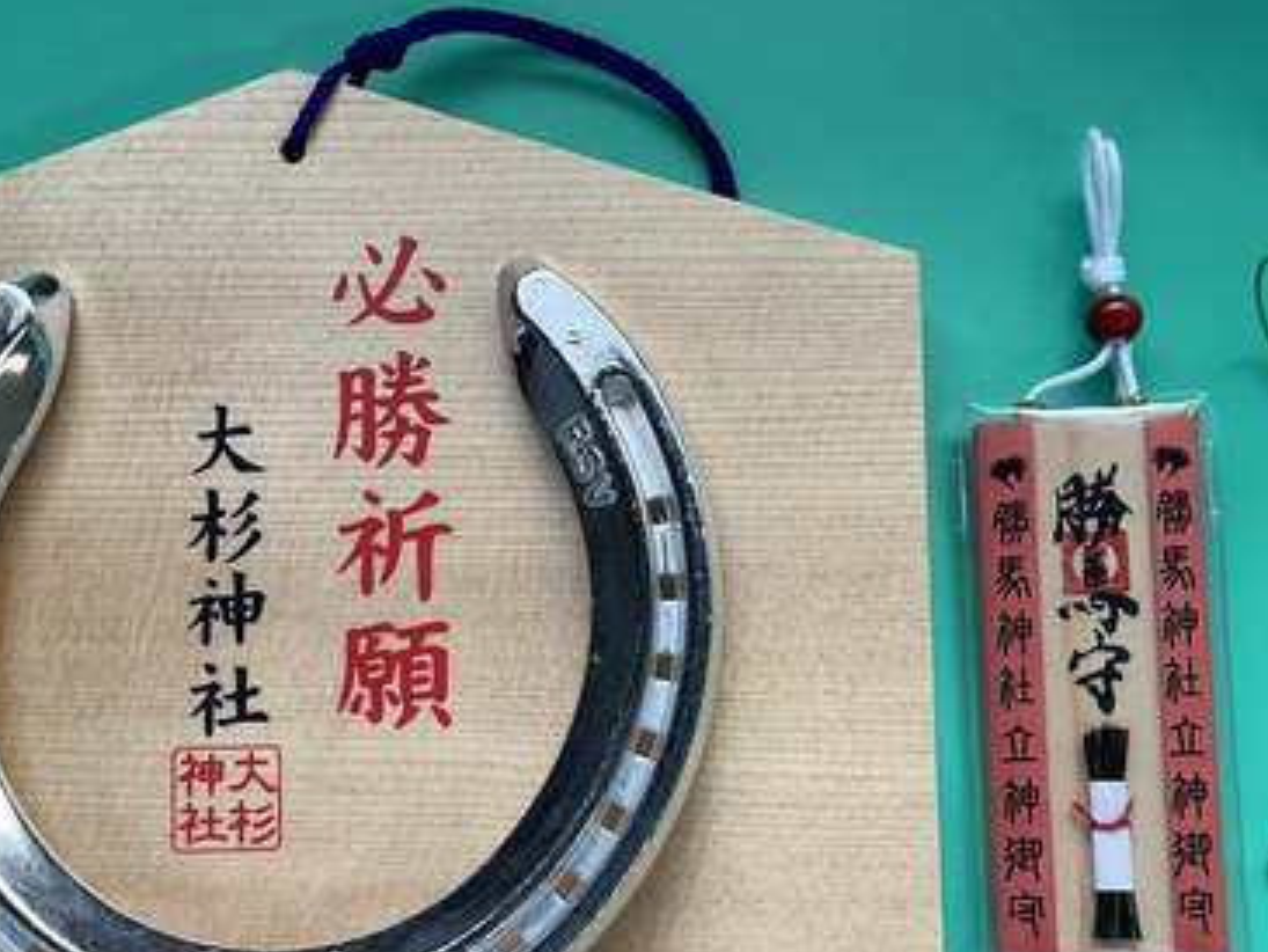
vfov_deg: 30.6
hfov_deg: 40.4
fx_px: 1722
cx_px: 601
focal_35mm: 47
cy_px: 646
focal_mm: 3
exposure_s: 1/100
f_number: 1.8
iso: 64
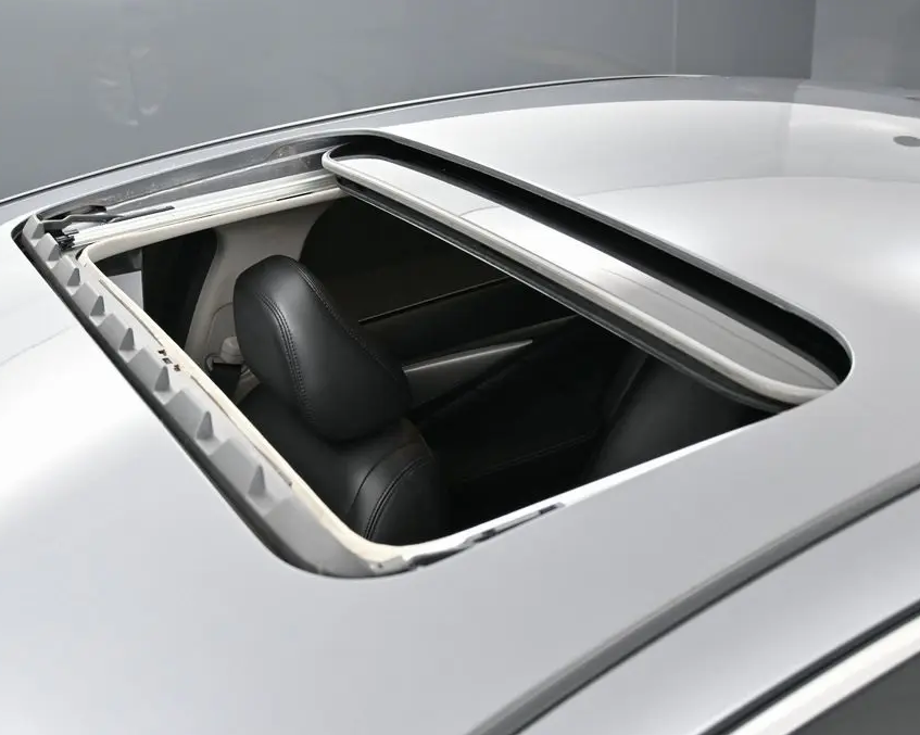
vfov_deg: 35.2
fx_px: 1159
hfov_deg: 43.3
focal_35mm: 43
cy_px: 369
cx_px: 419
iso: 450
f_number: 4.2
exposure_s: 1/125
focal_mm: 25
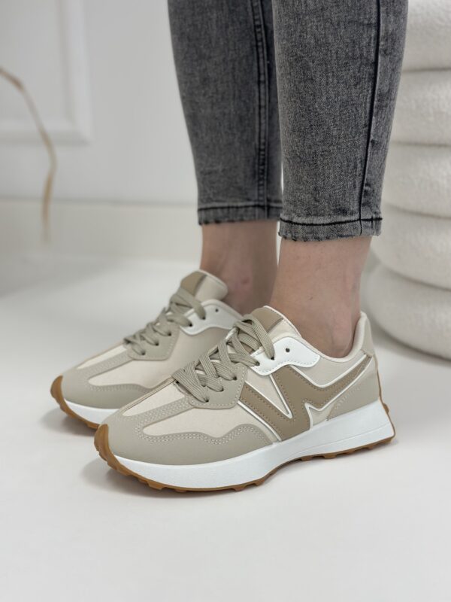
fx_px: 834
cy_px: 301
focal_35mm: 48
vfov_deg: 39.7
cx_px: 226
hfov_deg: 30.3
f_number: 1.78
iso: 125
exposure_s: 1/100
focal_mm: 6.86
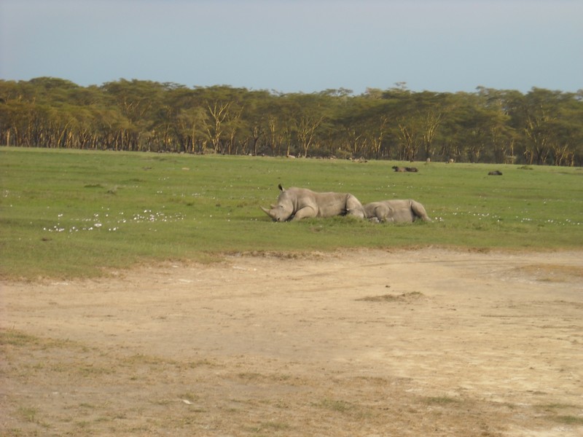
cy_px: 218
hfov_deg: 18.7
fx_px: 1768
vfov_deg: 14.1
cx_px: 292
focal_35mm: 105
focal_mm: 17.1
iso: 64
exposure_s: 1/218
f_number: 4.7
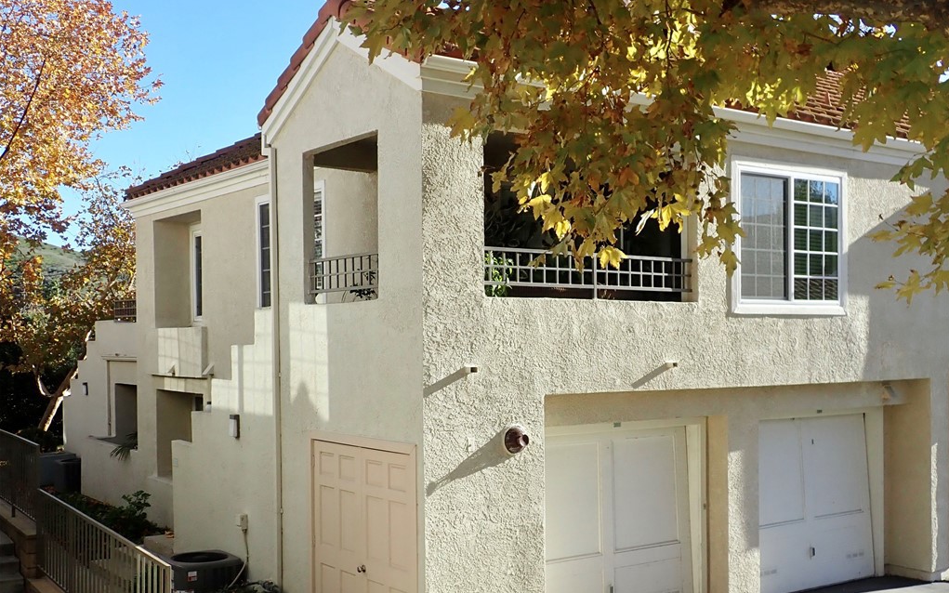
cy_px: 326
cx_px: 475
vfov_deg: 37.2
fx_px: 879
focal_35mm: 34
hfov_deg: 56.7
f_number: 3.2
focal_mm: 5.87
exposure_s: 1/500
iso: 100
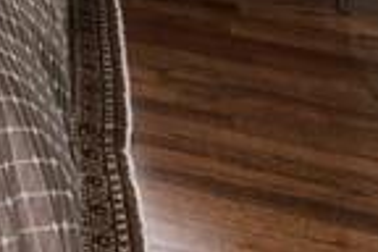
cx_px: -375
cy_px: -528
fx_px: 1050
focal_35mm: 100
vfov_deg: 9.9
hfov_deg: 16.0
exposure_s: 1/15
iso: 200
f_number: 9
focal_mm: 16
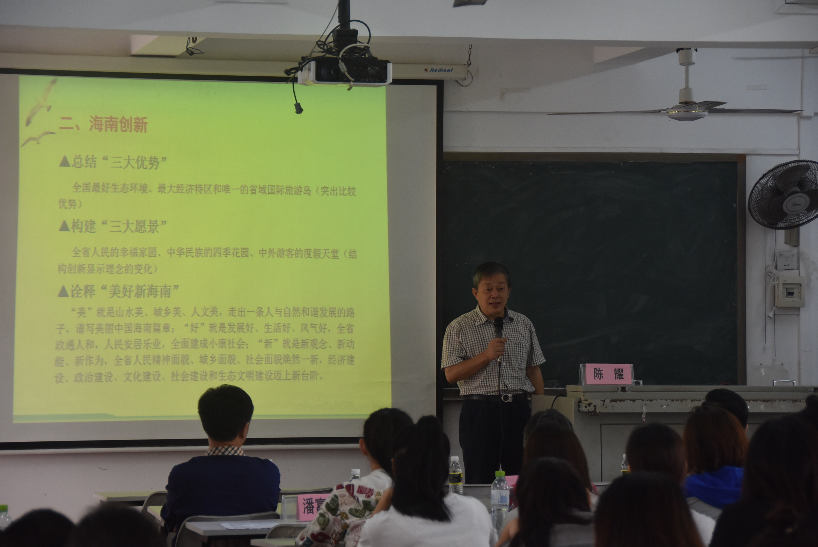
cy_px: 274
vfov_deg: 10.2
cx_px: 409
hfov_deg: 15.2
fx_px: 3070
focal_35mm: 135
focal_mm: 90
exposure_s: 1/100
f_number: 5.3
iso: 800
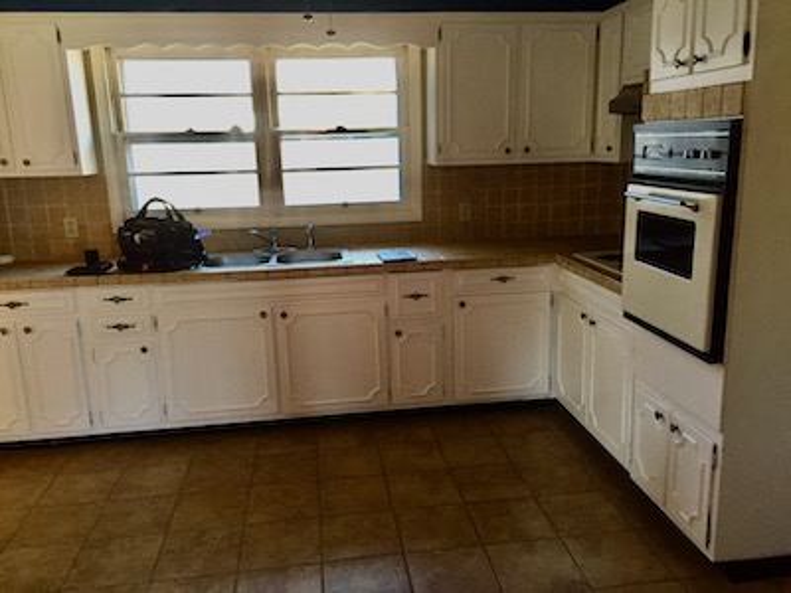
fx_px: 663
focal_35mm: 29
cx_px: 396
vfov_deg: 48.2
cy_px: 296
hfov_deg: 61.7
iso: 160
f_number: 2.2
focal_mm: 4.15
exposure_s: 1/30
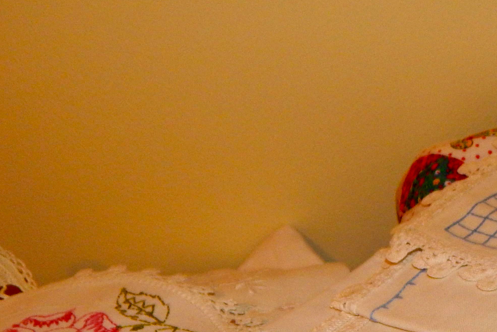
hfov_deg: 23.4
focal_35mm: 85
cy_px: 435
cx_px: 427
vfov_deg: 15.3
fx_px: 1174
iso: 200
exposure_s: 1/30
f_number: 3.3
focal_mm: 6.1
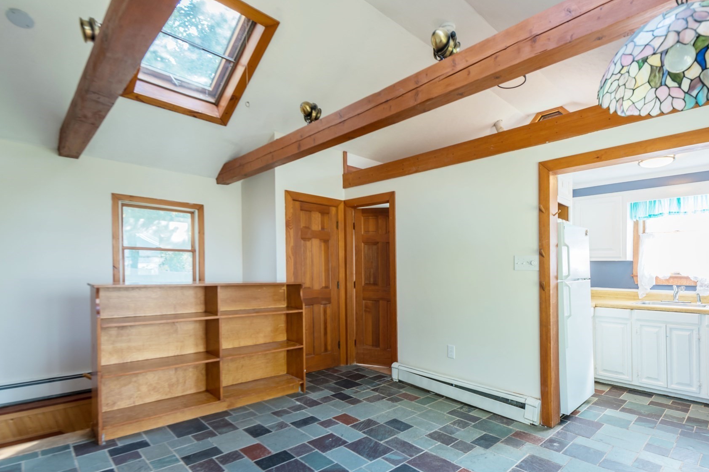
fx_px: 335
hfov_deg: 92.7
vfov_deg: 69.7
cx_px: 404
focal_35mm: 17
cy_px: 283
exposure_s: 1/8
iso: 100
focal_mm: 14
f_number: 7.1
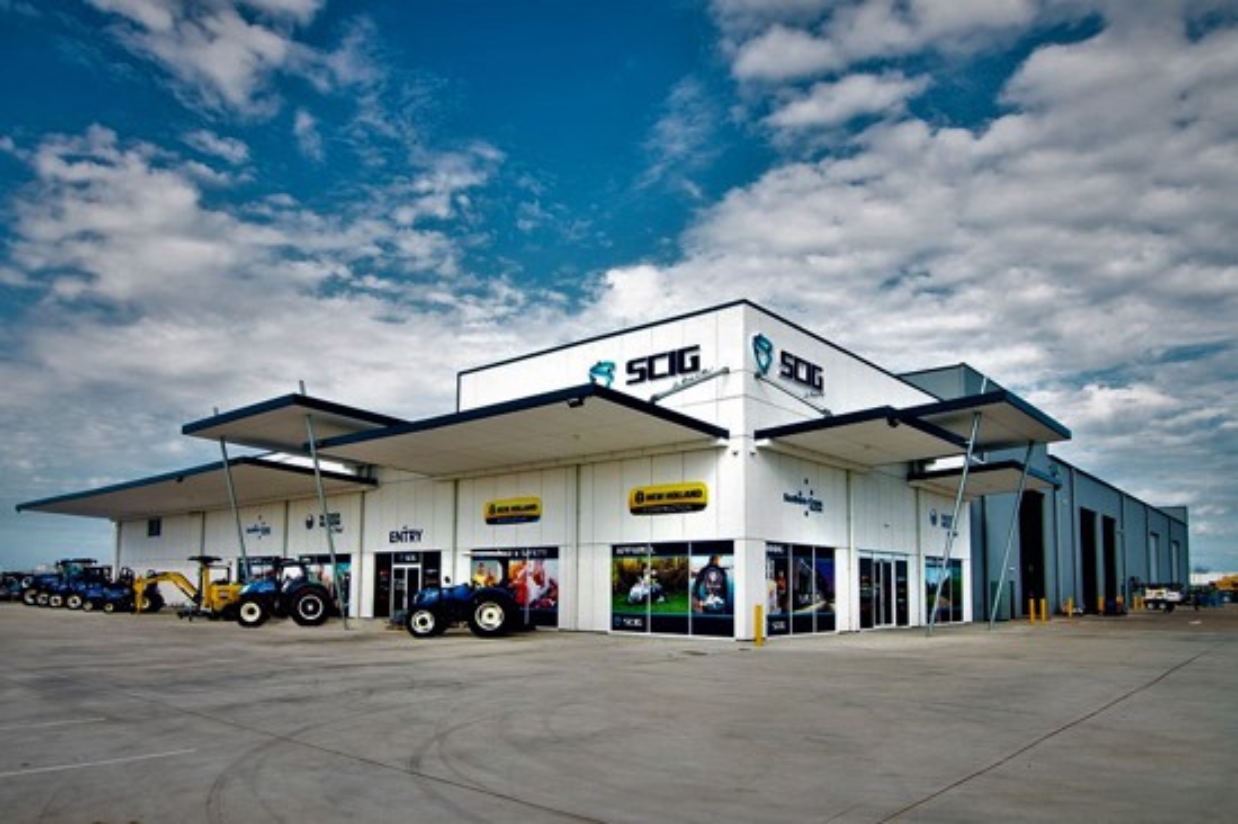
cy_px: 412
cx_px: 619
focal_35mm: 48
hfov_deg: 41.1
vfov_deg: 28.0
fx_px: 1650
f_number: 6.7
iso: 400
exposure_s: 1/180
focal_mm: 48
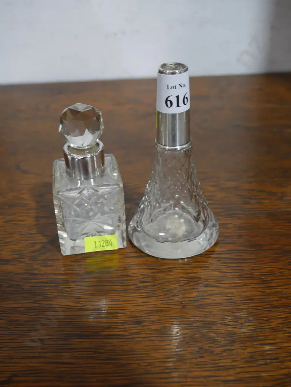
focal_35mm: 44
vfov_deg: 42.9
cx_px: 146
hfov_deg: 32.9
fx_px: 493
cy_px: 194
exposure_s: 1/60
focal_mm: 22
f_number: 5
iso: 640
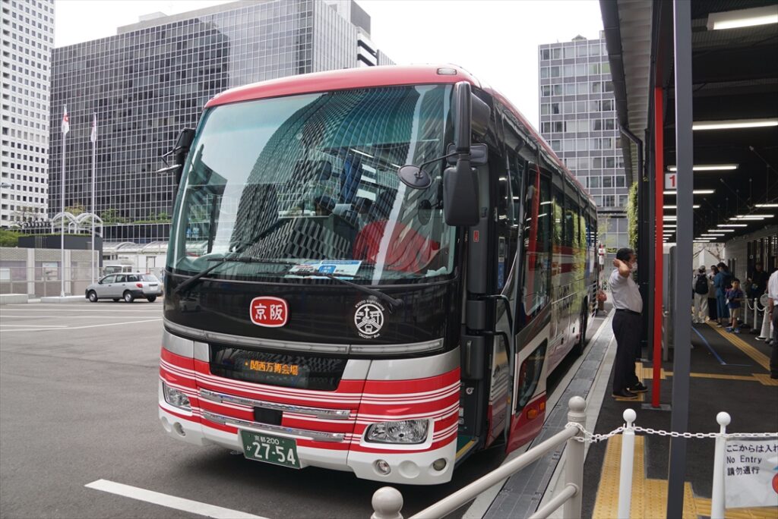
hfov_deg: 67.4
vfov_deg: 48.0
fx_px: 584
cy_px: 260
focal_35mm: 27
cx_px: 389
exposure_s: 1/80
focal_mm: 18
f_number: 5.6
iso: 100
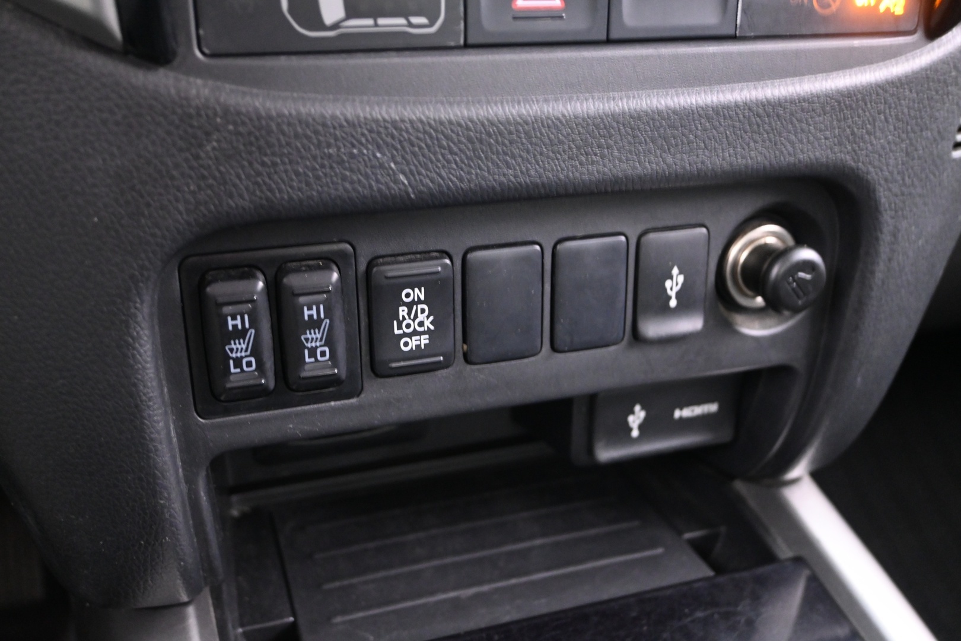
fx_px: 921
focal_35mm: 34
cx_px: 480
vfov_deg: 38.4
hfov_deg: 55.1
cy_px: 320
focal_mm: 23
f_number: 4.2
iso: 2500
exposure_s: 1/2
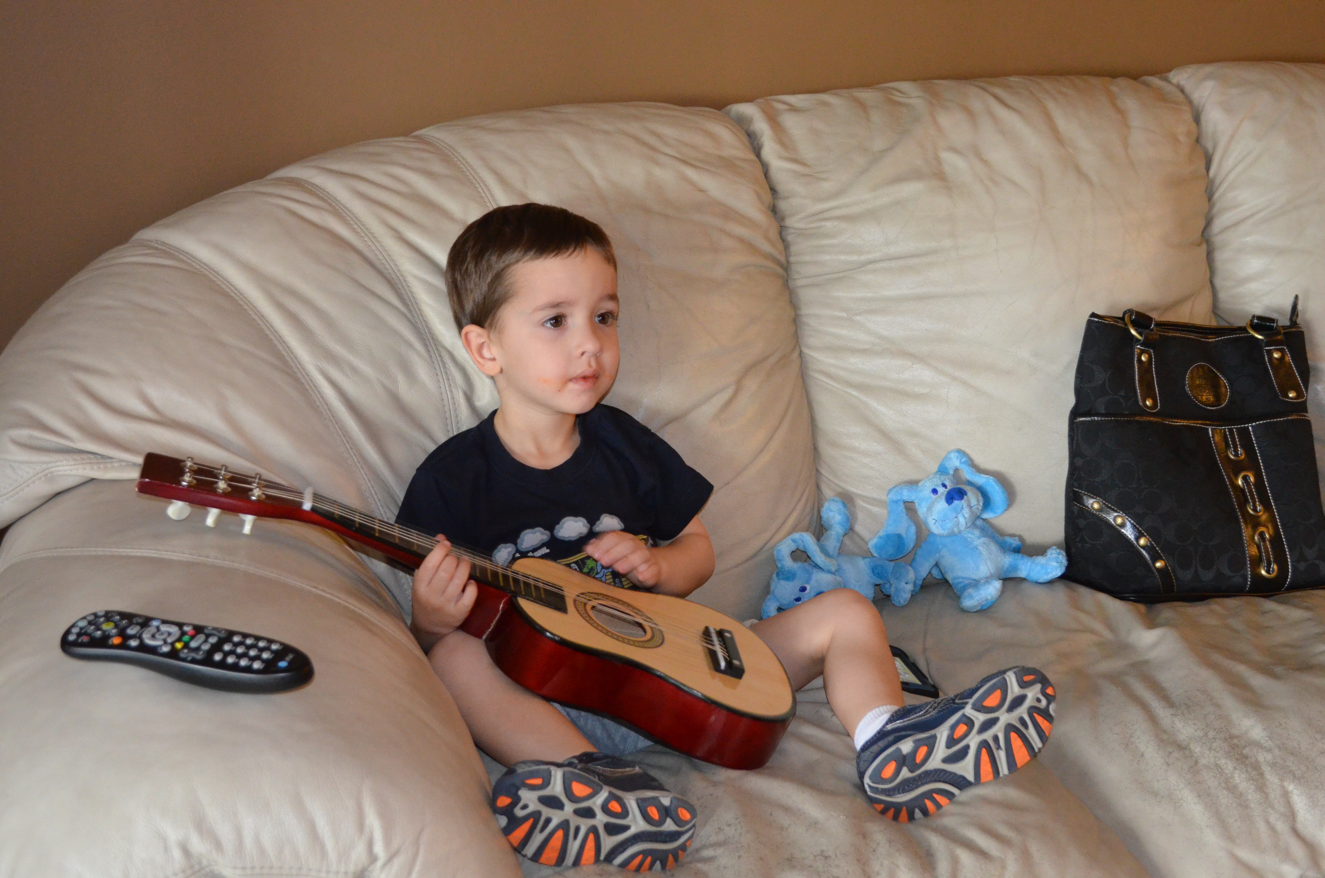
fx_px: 1928
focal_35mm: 52
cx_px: 662
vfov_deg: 25.6
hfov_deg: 37.9
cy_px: 439
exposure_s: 1/60
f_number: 5
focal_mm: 35
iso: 3200
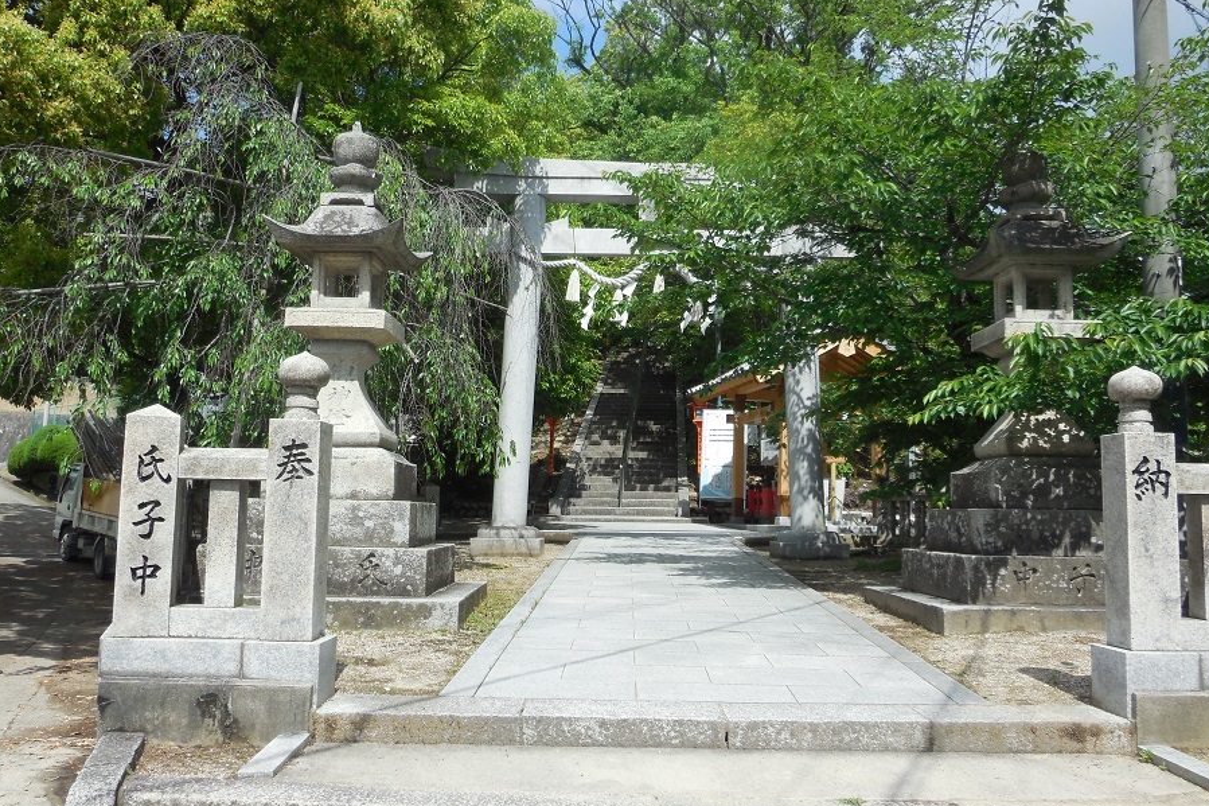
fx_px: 1074
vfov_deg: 41.1
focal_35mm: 32
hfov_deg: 58.7
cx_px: 617
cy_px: 417
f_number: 3.2
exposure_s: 1/1000
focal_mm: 5.3
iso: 125
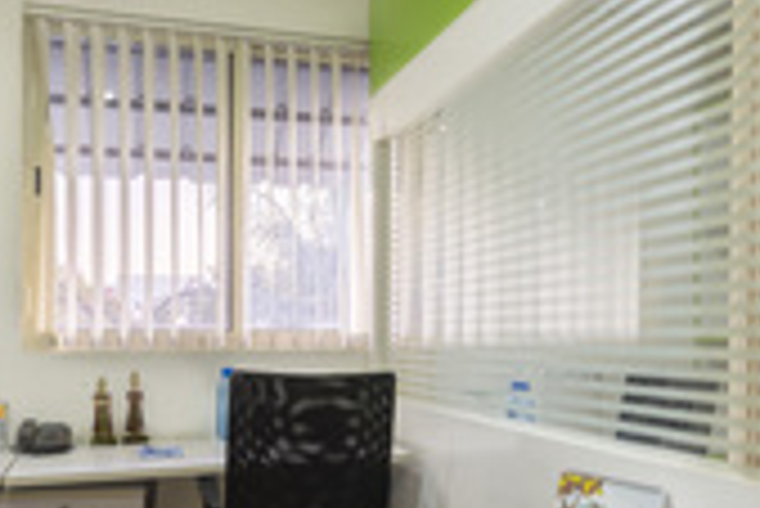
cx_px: 351
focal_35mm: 38
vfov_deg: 34.9
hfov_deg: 50.6
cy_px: 328
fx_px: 803
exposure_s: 1/20
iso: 125
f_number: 11
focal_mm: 14
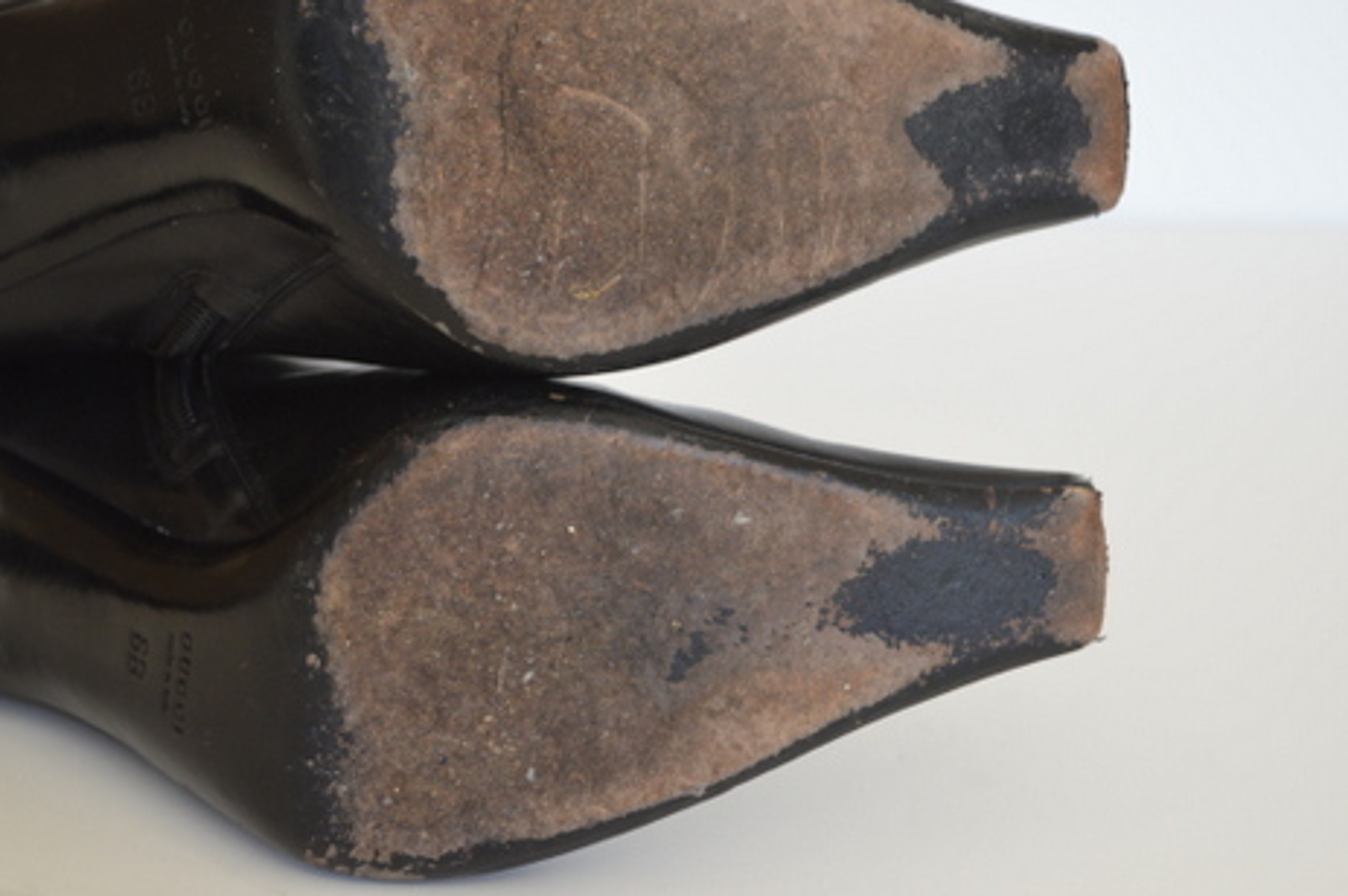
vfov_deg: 20.7
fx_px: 2460
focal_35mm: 66
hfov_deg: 30.6
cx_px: 588
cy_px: 419
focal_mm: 29
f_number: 4.5
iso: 400
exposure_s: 1/50
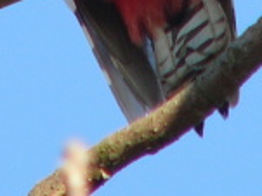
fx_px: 10376
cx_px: 111
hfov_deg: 1.4
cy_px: -114
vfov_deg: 1.1
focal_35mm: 1372
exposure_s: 1/250
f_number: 2.8
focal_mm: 72
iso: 50
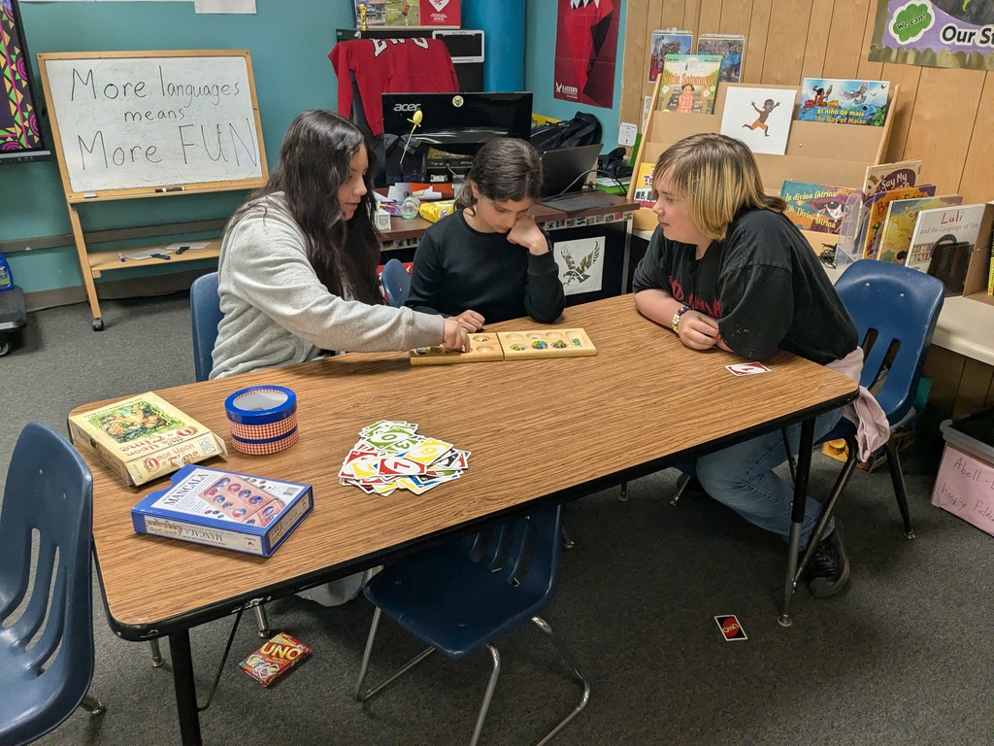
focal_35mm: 27
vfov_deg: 51.4
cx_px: 497
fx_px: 775
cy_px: 373
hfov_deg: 65.3
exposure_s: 1/120
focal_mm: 4.38
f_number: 1.73
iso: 383
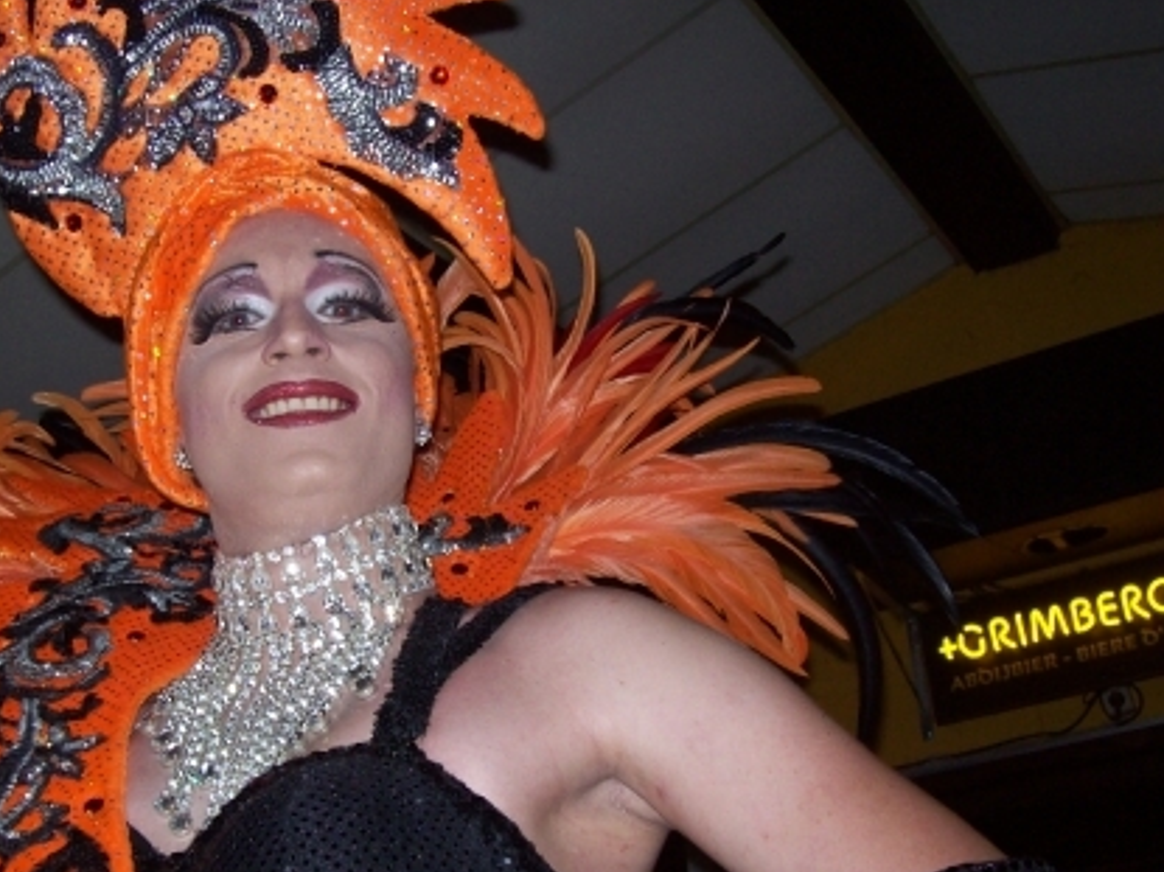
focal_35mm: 52
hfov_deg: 36.6
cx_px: 424
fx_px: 1748
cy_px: 506
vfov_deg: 28.0
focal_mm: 6
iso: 80
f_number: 2.7
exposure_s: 1/64
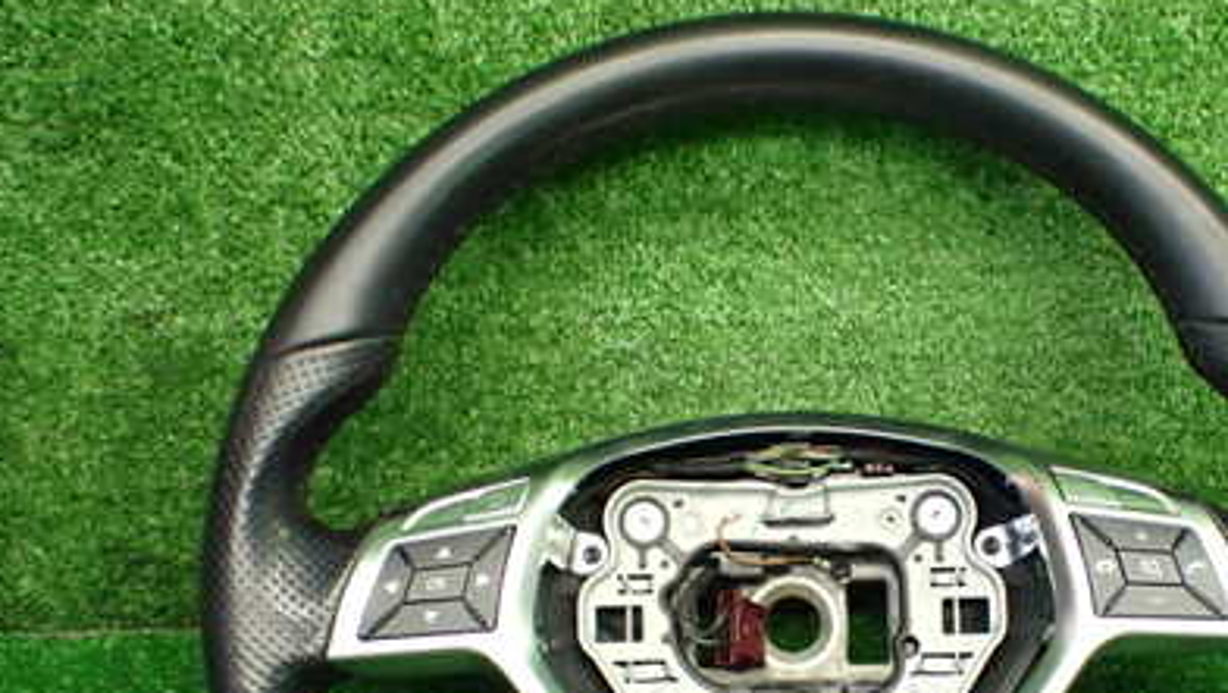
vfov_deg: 23.5
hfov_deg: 40.8
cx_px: 818
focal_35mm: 50
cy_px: 593
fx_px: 1629
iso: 800
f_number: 2.3
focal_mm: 5.4
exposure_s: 1/125
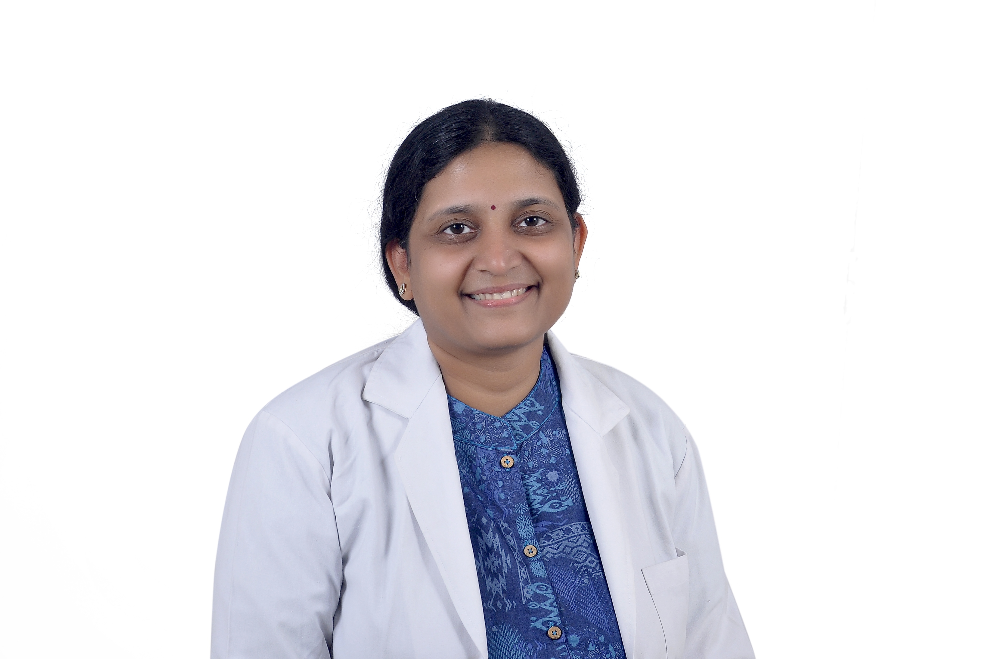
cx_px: 496
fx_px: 2064
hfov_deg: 27.0
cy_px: 330
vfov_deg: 18.1
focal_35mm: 75
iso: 250
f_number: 8
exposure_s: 1/160
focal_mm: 50
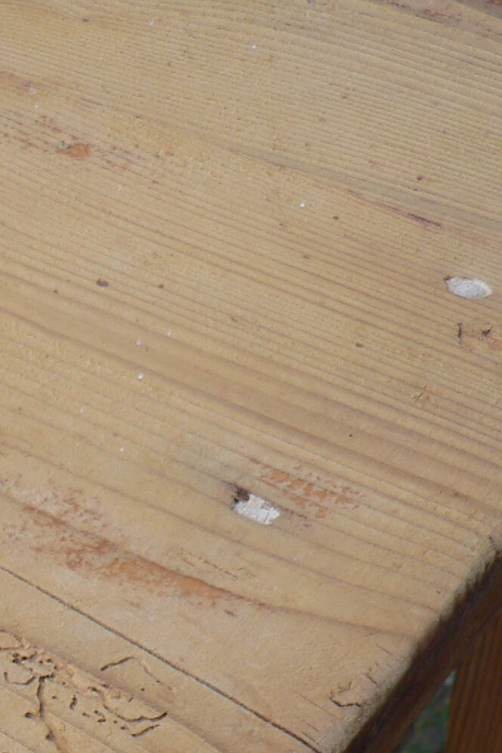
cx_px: -174
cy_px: 809
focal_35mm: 96
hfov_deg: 13.7
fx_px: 2006
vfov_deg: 20.3
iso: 80
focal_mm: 6
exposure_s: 1/100
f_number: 2.8
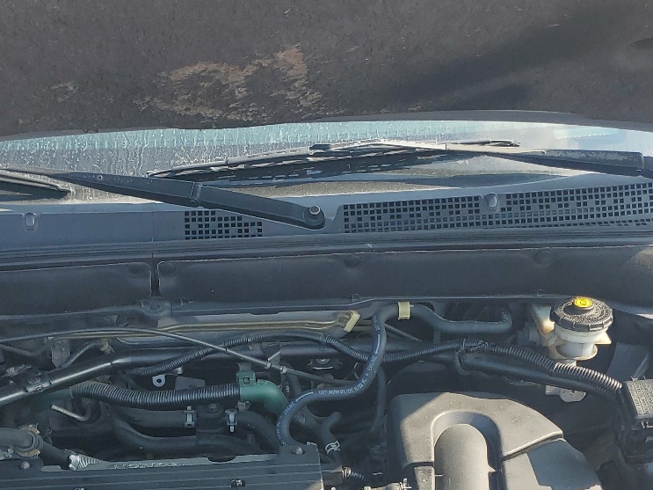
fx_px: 1056
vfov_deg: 25.4
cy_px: 422
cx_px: 278
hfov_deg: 34.3
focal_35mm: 56
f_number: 1.5
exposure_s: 1/769
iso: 50
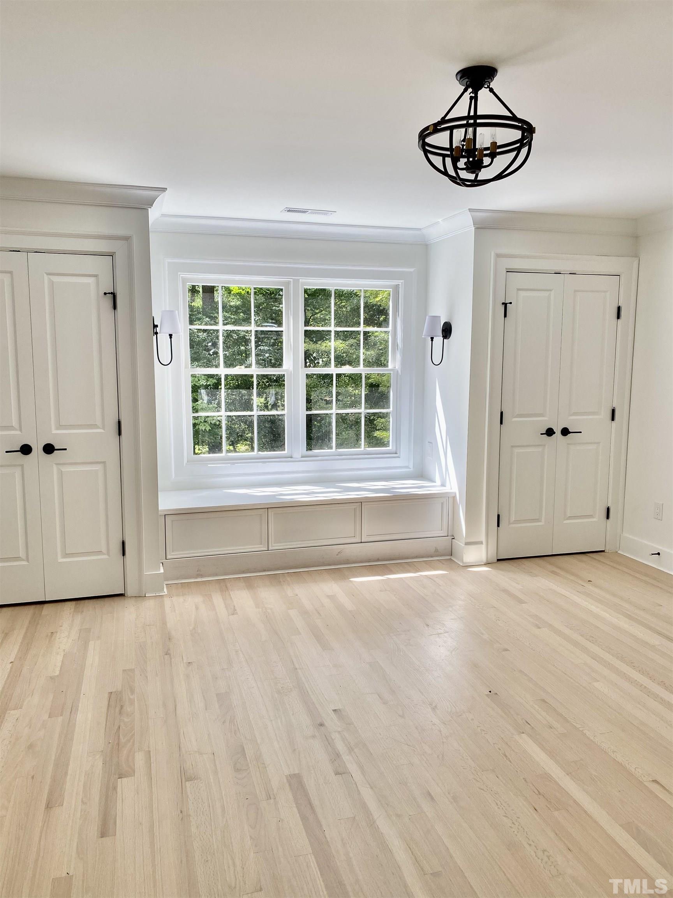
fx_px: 674
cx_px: 336
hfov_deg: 53.1
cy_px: 449
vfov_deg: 67.3
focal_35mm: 26
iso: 32
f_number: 1.8
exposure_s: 1/373
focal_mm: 4.25
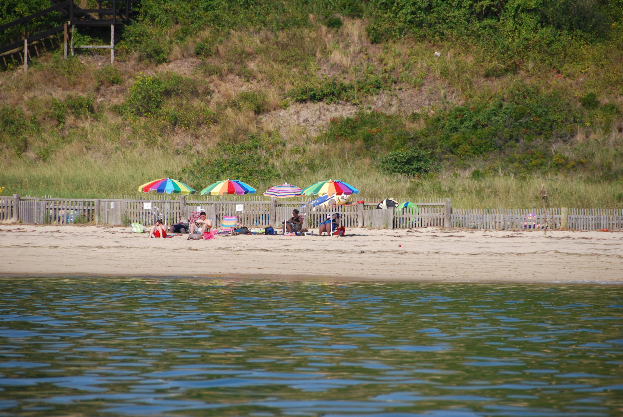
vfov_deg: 4.6
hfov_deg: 6.9
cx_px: 312
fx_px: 5198
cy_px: 208
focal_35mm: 300
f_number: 5.6
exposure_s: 1/1000
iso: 200
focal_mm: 200
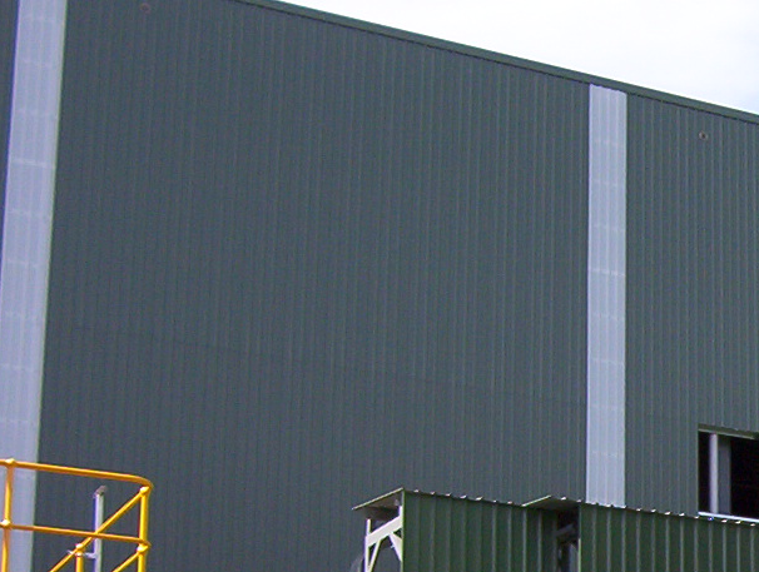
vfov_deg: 14.9
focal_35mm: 97
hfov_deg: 19.1
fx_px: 2131
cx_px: 907
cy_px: 651
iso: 100
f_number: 5.24
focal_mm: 5.54
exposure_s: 1/443
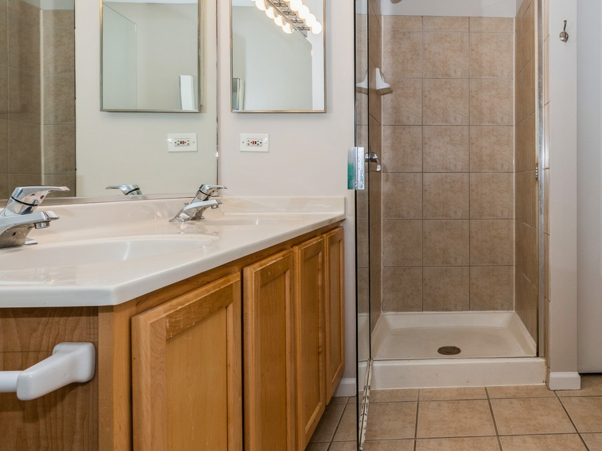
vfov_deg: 49.6
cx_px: 449
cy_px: 198
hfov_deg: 60.1
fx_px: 487
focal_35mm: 28
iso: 250
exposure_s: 1/25
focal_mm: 17
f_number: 11
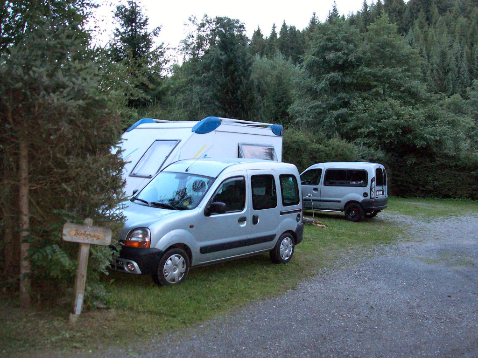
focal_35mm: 36
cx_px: 239
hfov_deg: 51.4
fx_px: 497
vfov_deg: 39.7
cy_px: 179
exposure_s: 1/64
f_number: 2.7
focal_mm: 6
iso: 200
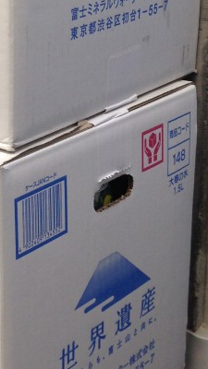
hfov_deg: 12.9
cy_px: 99
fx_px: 902
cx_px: -25
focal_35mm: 92
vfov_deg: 23.0
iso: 50
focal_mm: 4.12
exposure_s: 1/30
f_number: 2.4
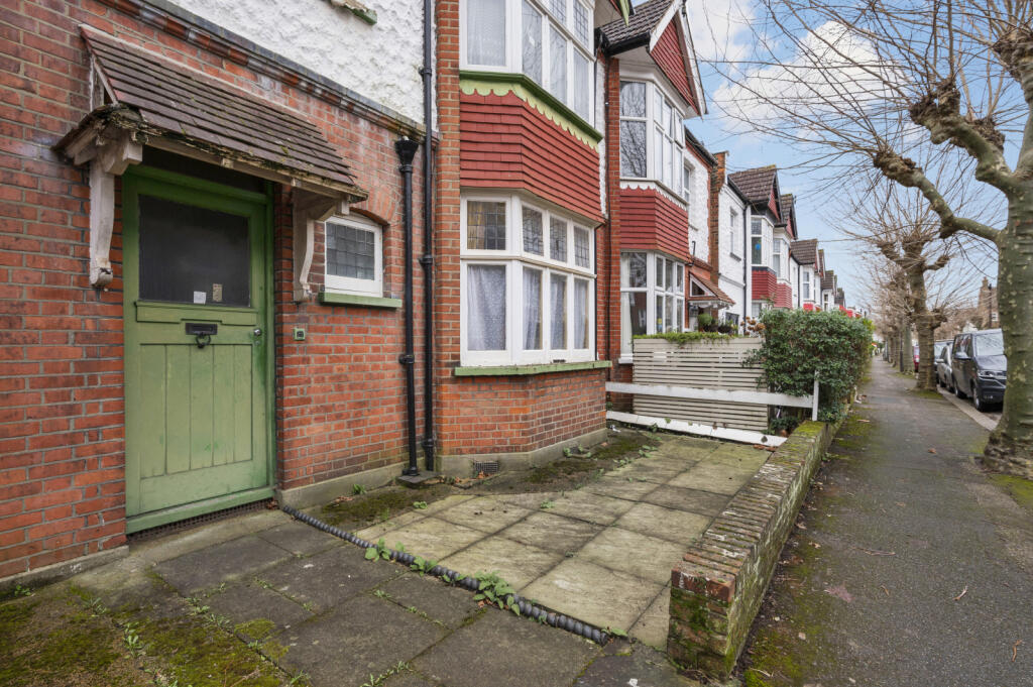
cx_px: 516
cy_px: 344
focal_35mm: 17
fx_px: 487
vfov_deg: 70.3
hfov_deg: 93.3
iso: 400
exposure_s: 1/100
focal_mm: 17
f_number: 8
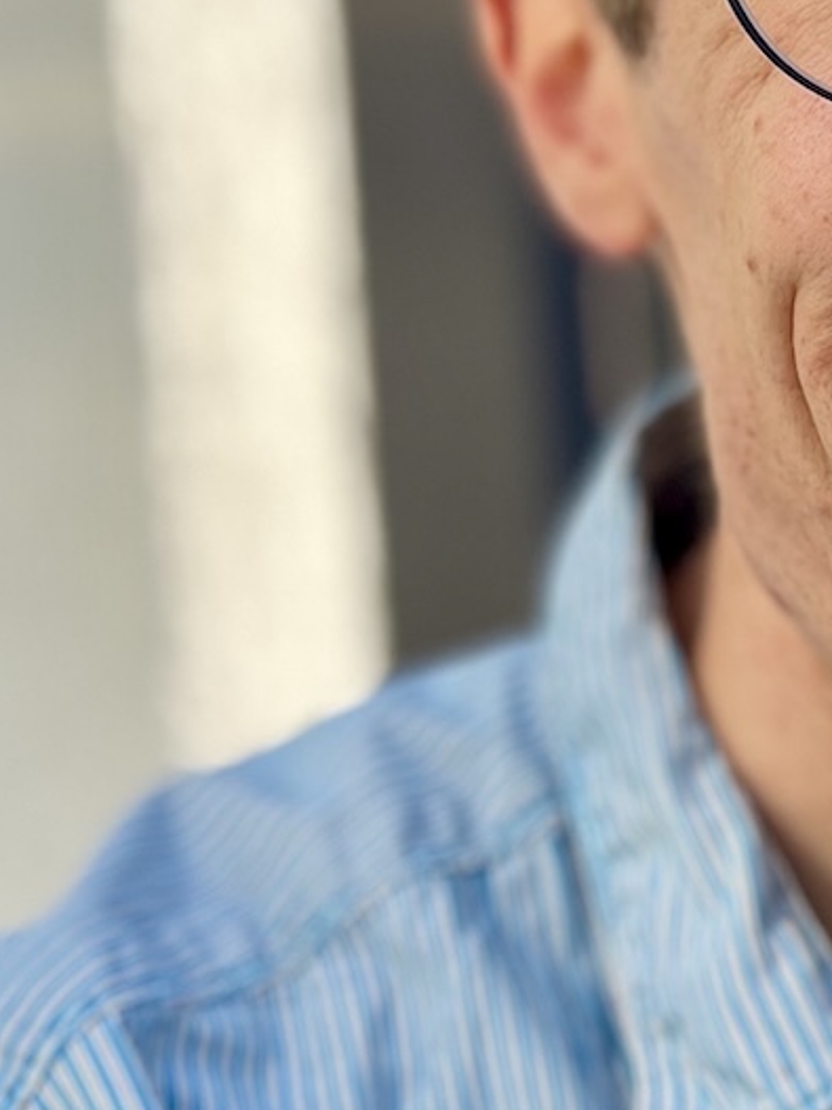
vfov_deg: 24.3
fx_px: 2533
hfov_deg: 17.2
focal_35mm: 79
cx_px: 1167
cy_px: 213
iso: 50
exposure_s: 1/367
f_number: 1.6
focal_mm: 5.1
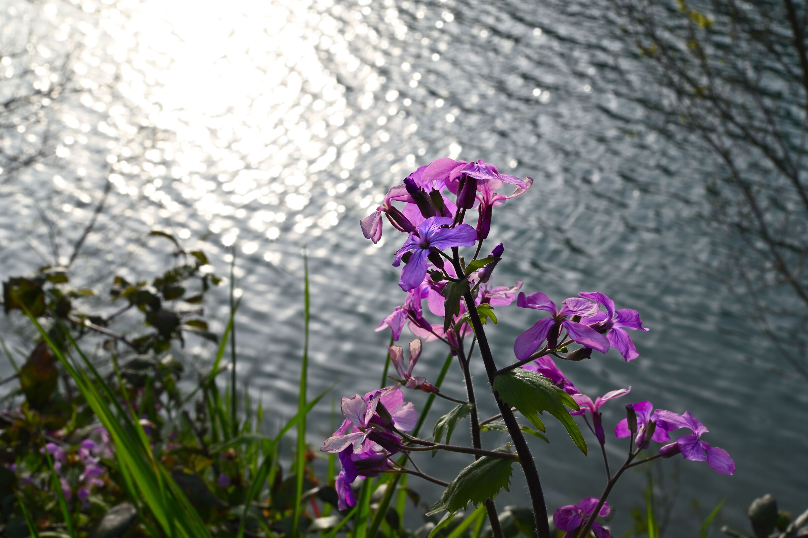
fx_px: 1346
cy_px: 269
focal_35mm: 60
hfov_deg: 33.4
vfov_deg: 22.6
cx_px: 404
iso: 500
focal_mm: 60
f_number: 32
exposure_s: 1/60
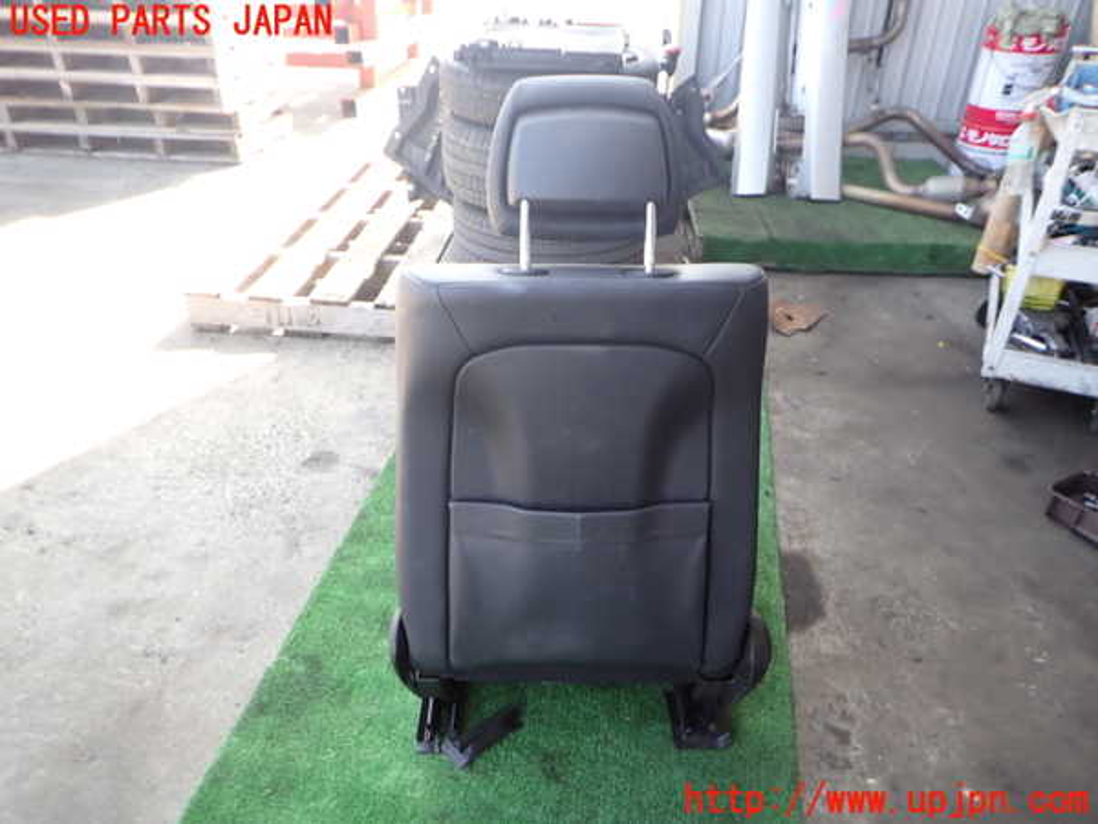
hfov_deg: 69.4
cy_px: 412
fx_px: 793
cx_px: 549
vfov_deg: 54.9
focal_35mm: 25
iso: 125
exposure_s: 1/125
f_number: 2
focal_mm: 4.5
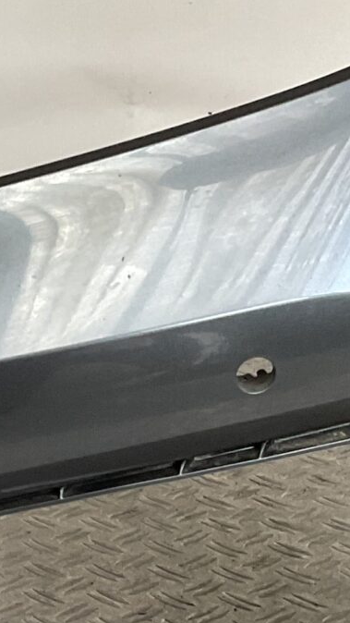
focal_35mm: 120
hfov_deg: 9.5
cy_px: 309
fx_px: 1980
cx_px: -344
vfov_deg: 17.9
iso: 64
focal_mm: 3
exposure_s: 1/50
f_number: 1.8
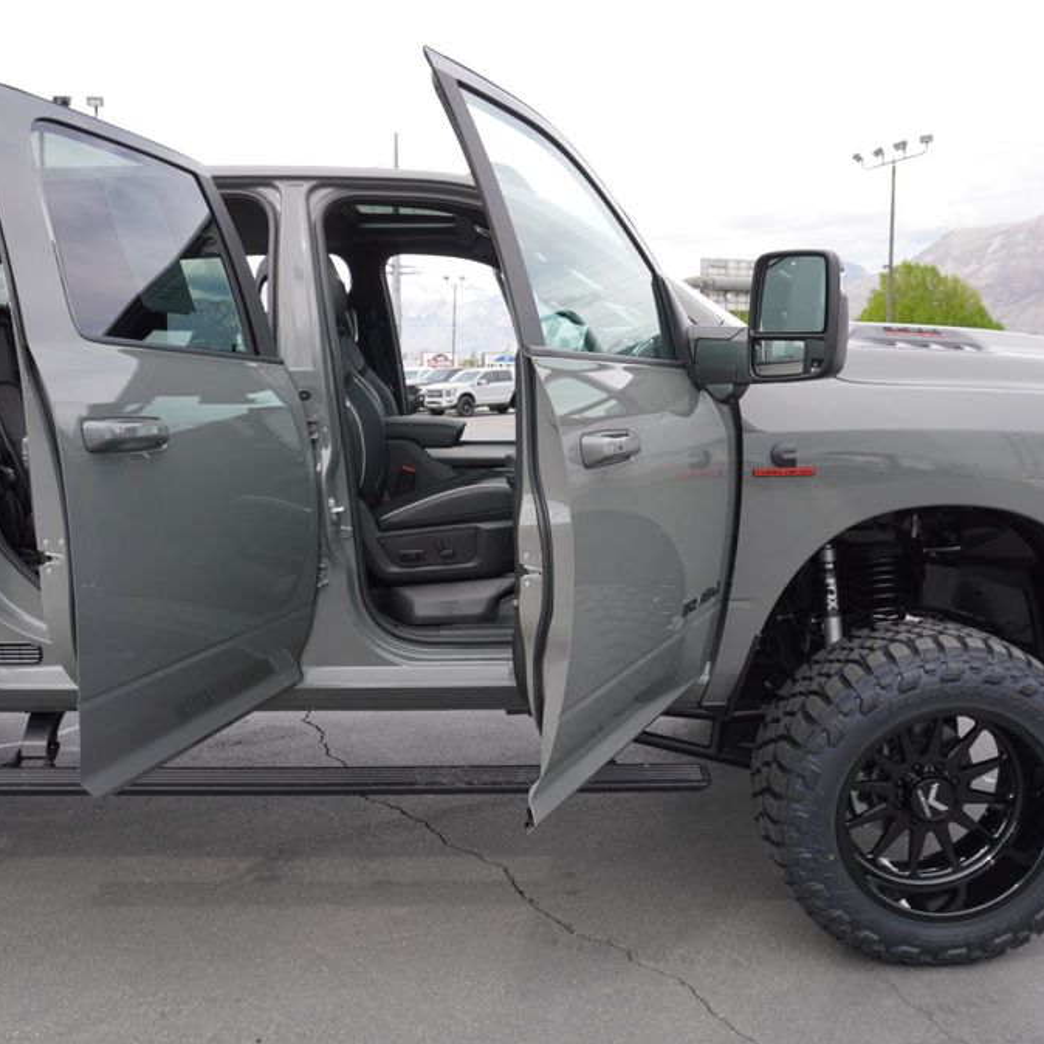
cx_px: 514
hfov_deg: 52.5
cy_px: 522
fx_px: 1058
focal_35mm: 31
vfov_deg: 52.5
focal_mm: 16
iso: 100
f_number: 5.6
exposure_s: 1/125
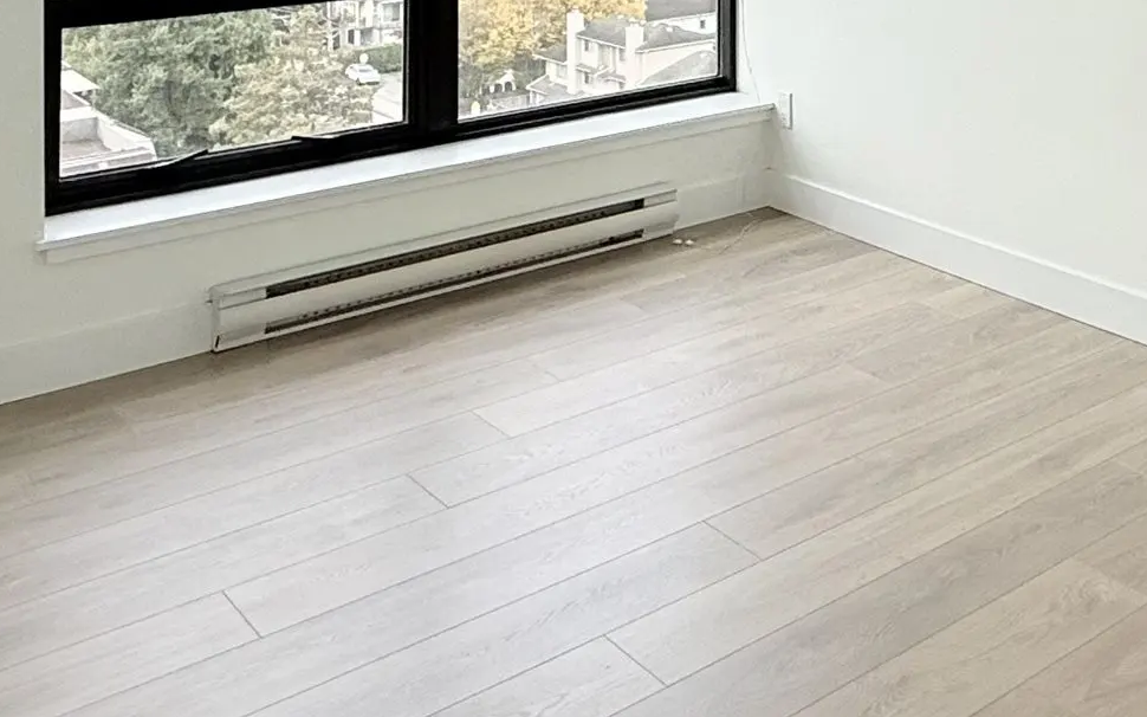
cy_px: -247
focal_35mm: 47
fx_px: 1469
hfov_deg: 38.2
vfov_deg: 23.7
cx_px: 1132
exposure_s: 1/245
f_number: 2.2
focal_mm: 2.22
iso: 64
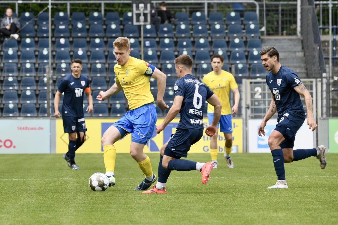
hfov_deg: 7.6
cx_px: 169
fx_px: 2534
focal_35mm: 270
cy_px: 112
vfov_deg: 5.1
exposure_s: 1/1600
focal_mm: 270
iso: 1250
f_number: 8
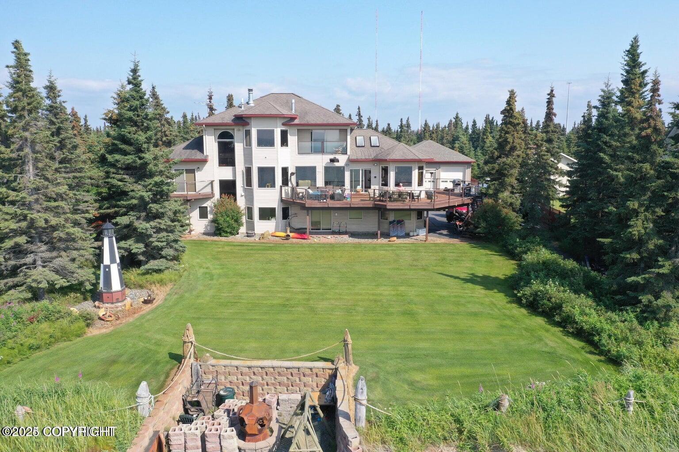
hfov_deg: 65.5
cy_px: 226
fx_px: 528
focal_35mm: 28
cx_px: 340
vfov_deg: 46.4
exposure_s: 1/320
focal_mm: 10.26
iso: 100
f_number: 5.6
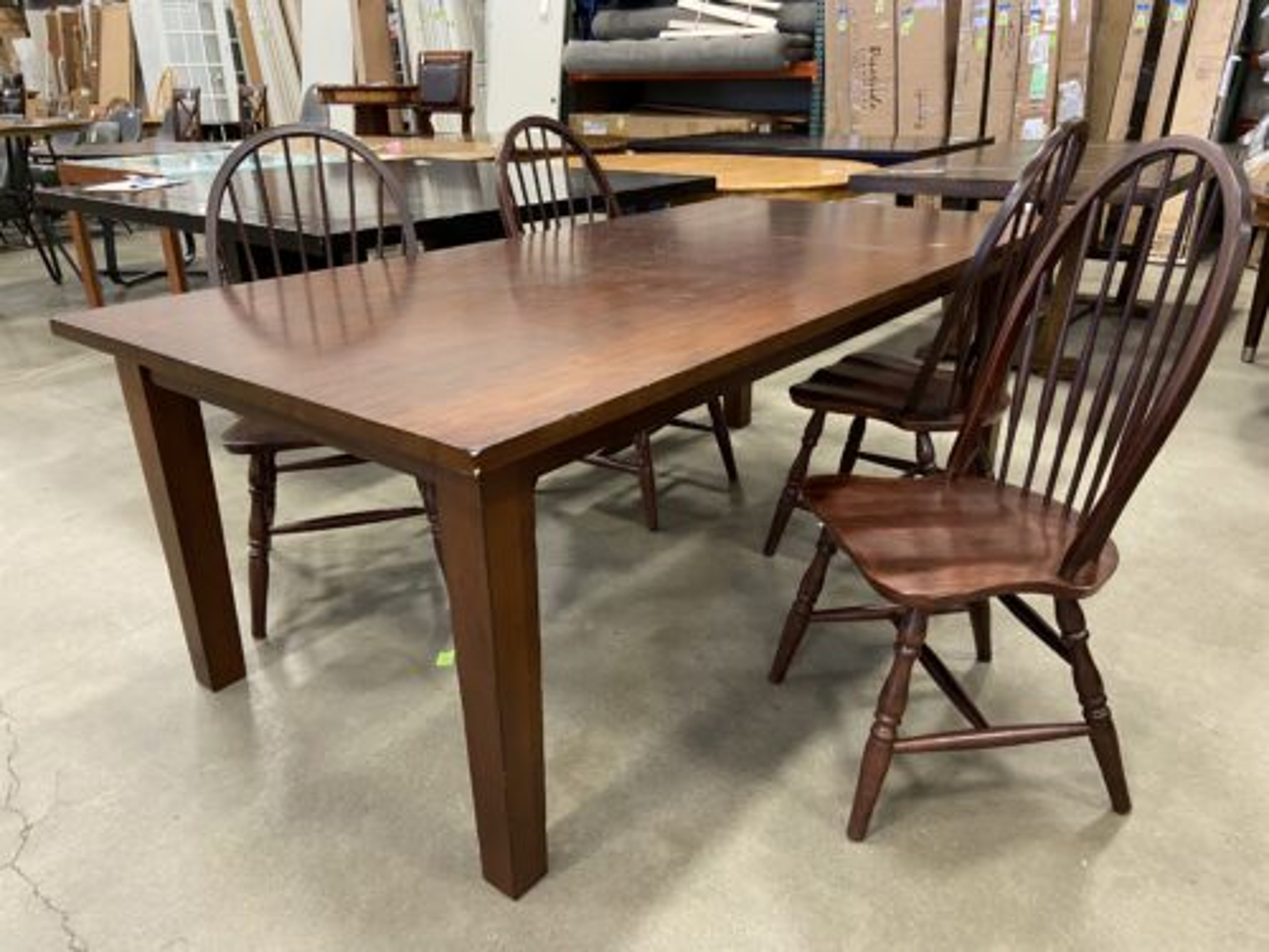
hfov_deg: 67.3
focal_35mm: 26
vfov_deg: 53.1
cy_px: 476
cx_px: 634
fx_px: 953
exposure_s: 1/40
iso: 320
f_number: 1.8
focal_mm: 4.25
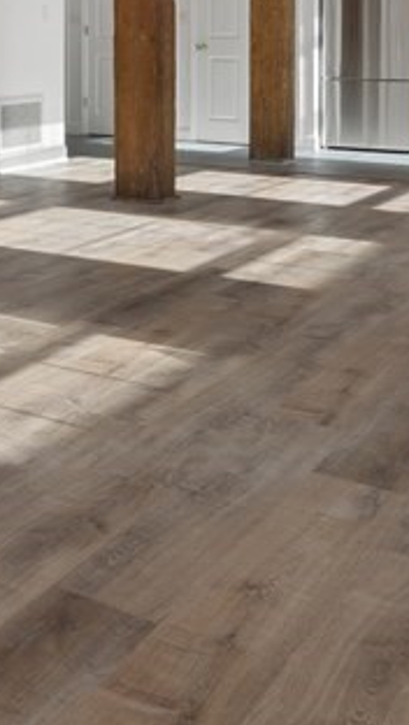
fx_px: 1058
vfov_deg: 35.0
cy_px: 36
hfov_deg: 20.0
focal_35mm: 55
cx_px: -125
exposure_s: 1/13
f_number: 11
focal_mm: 16
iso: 320
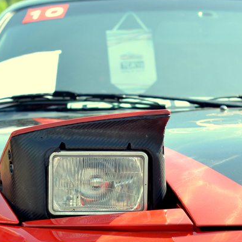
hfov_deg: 10.5
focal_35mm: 167
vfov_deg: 10.4
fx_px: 1321
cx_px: 98
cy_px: 228
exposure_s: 1/1250
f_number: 4.5
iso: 400
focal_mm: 50
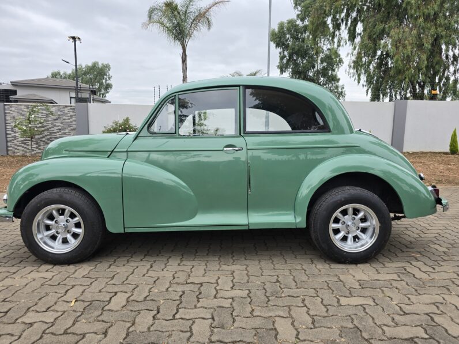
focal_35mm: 23
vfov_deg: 58.9
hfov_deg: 73.9
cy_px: 172
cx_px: 230
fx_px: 305
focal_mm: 6.3
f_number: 1.7
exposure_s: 1/180
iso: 20
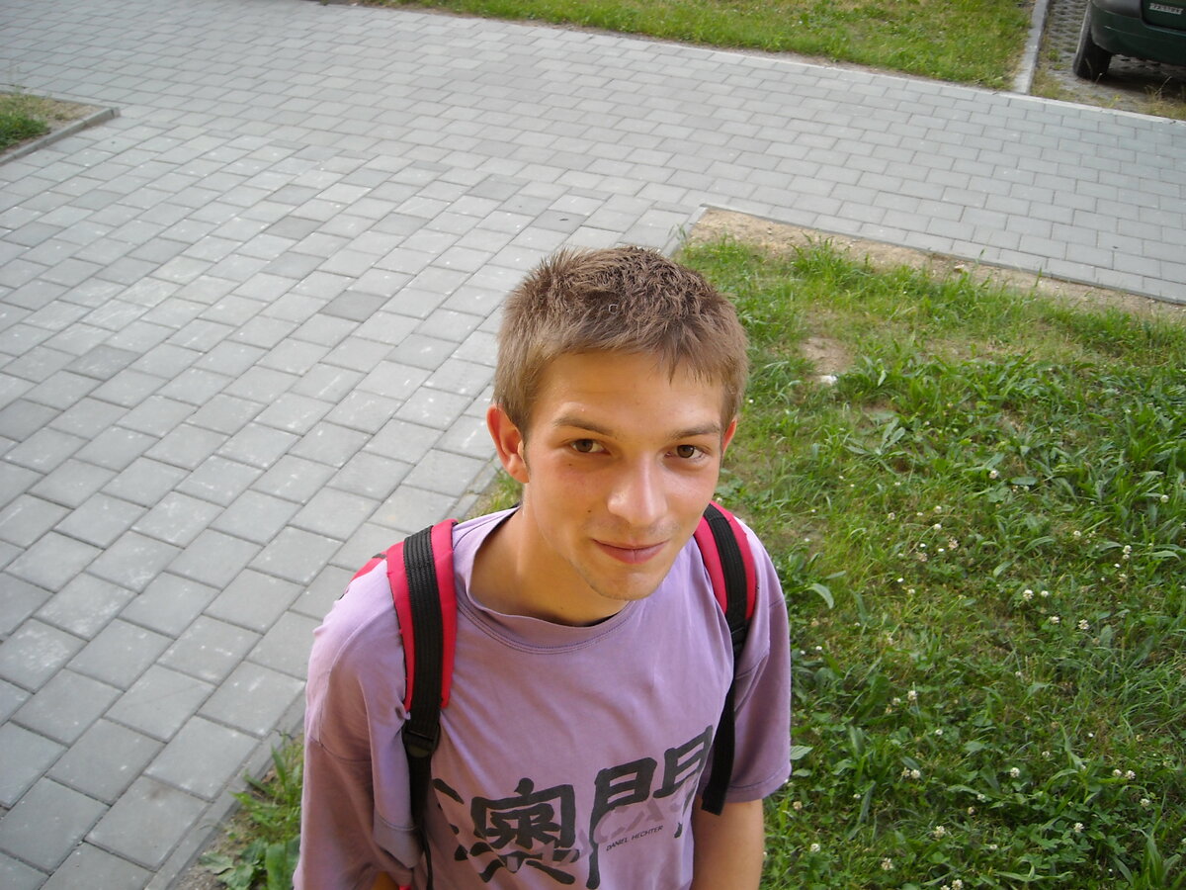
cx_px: 593
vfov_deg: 40.7
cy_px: 445
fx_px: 1199
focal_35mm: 35
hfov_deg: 52.6
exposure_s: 1/60
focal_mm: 5.7
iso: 77
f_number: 2.8
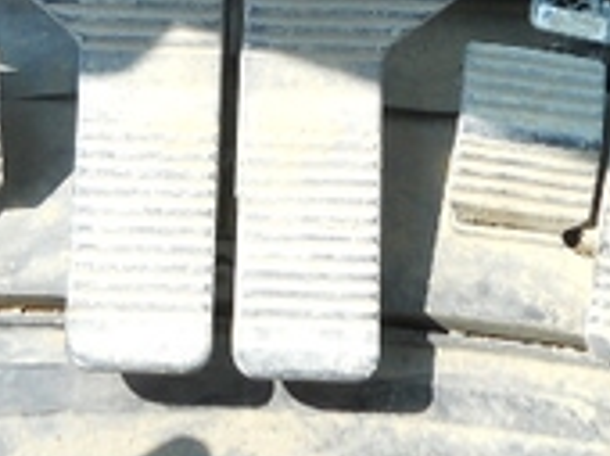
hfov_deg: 17.0
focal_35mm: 116
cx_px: 237
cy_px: -126
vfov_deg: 12.4
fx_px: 2041
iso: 80
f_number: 3.1
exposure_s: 1/320
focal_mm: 6.72
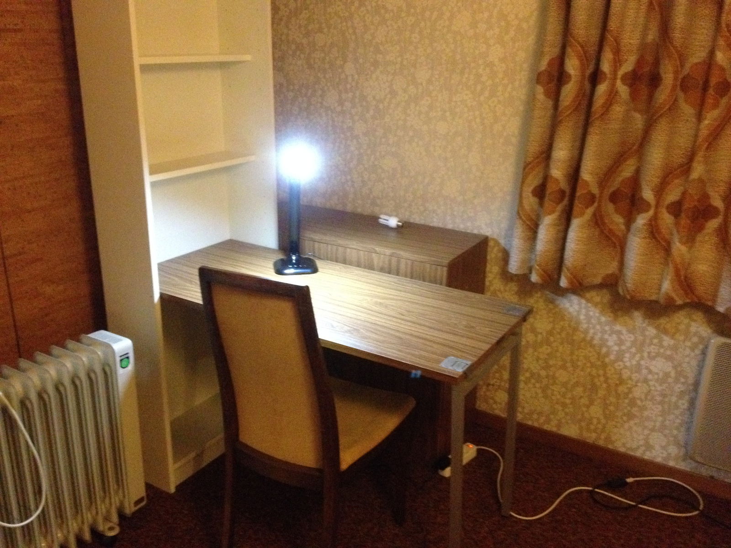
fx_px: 739
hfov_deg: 52.6
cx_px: 366
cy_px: 274
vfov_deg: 40.7
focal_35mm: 35
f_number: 2.4
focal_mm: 4.28
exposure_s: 1/15
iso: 800
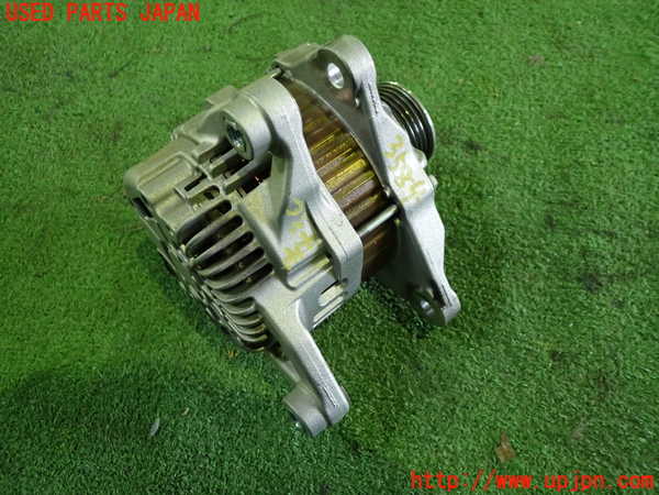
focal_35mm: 30
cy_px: 248
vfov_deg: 46.8
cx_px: 330
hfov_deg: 60.0
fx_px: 571
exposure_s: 1/30
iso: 500
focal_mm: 5.4
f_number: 2.3
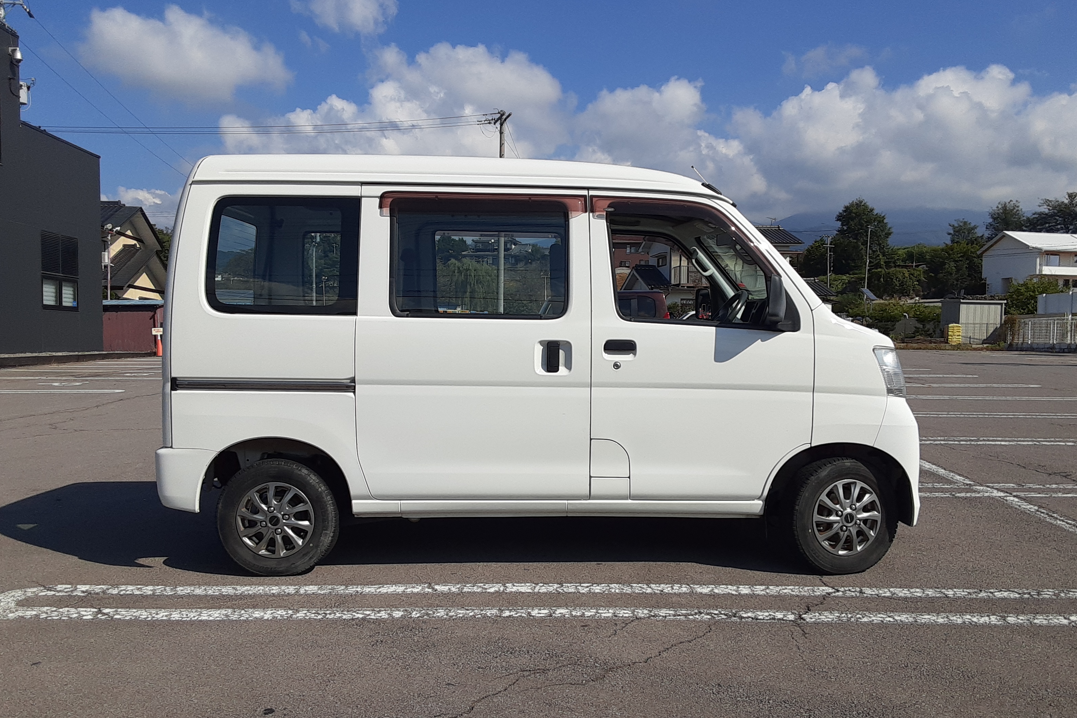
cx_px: 554
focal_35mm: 29
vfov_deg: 44.9
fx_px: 867
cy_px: 374
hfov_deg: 63.6
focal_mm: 2.91
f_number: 1.9
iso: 40
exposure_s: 1/3067
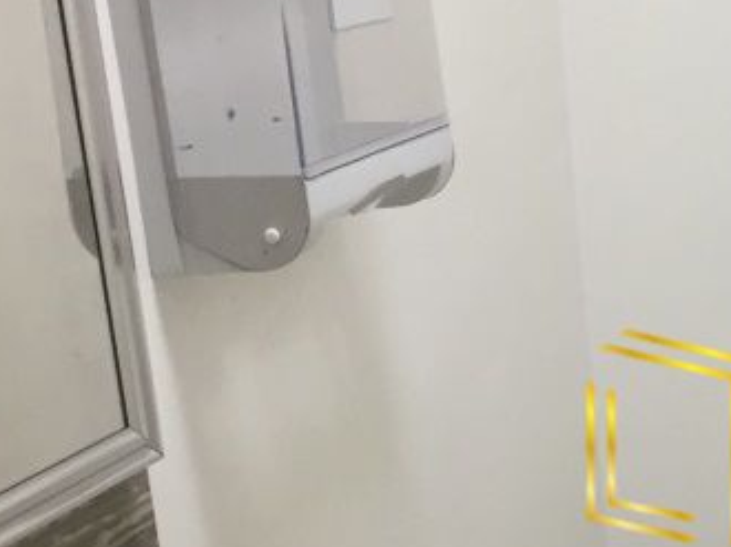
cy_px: 438
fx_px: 1899
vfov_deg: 16.3
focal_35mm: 90
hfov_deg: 20.1
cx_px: 930
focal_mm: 4.15
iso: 40
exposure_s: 1/30
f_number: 2.2
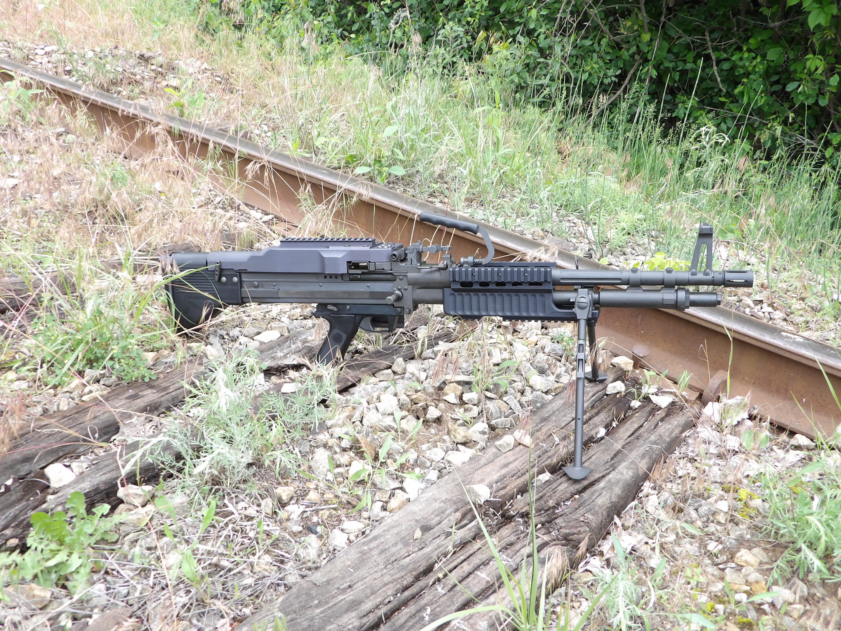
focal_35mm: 33
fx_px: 802
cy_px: 316
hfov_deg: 55.4
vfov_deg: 42.9
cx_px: 420
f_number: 3.6
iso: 116
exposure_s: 1/33
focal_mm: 5.9
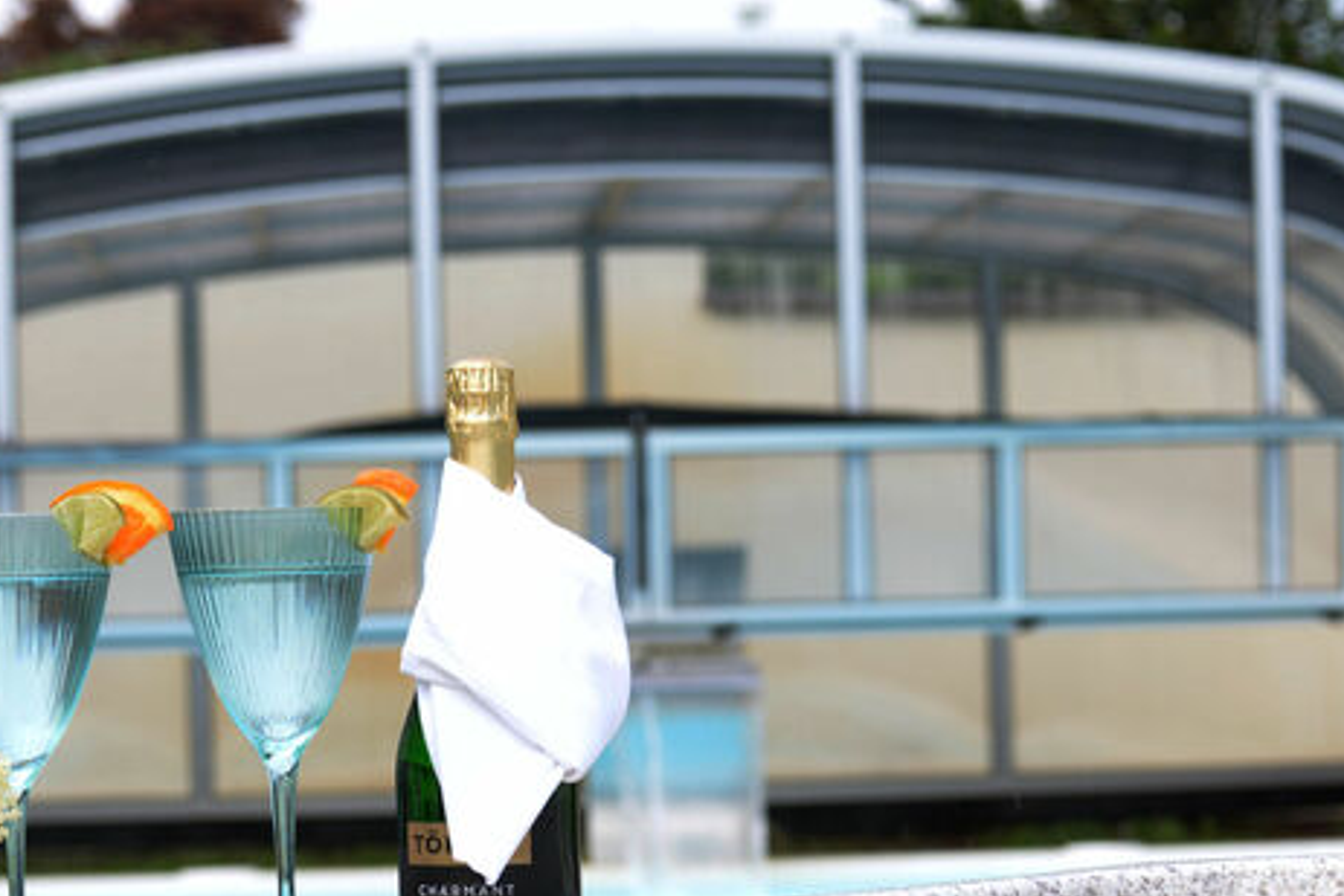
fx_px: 4518
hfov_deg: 16.9
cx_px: 630
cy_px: 771
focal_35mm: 121
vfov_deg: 11.3
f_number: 6.3
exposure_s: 1/125
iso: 100
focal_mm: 70
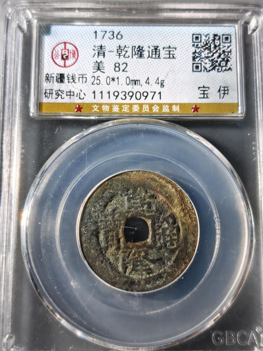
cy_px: 176
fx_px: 507
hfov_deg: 29.1
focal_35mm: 50
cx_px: 132
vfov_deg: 38.2
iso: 100
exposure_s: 1/95.6
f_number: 1.63
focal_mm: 5.85
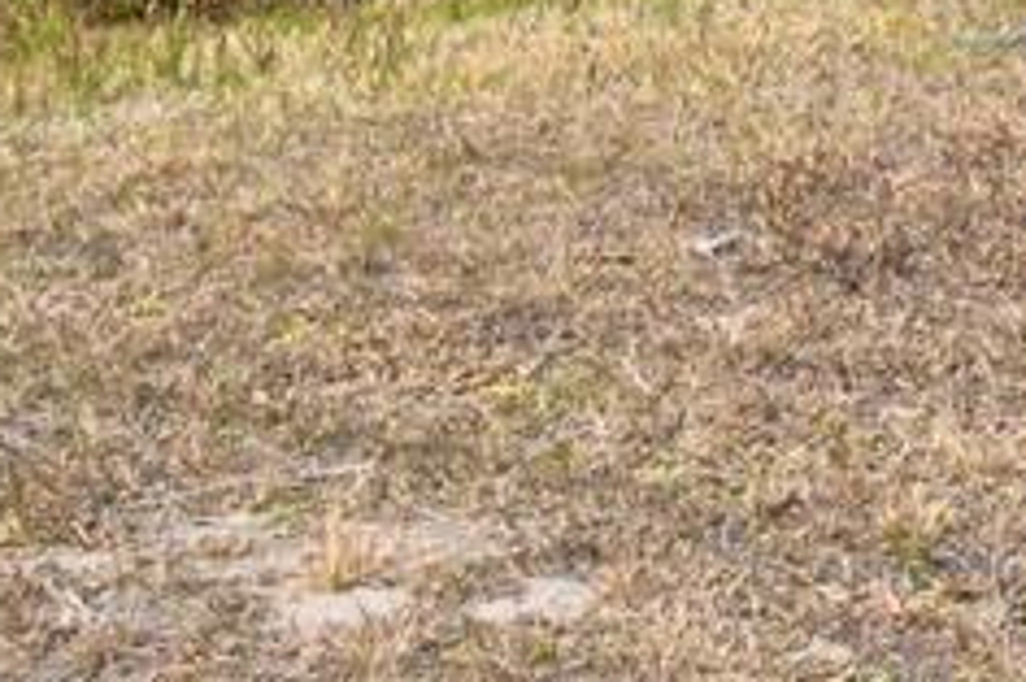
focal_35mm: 130
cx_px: 2204
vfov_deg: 9.8
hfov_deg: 13.1
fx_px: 3702
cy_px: -656
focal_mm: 20
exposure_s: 1/1250
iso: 100
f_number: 5.6
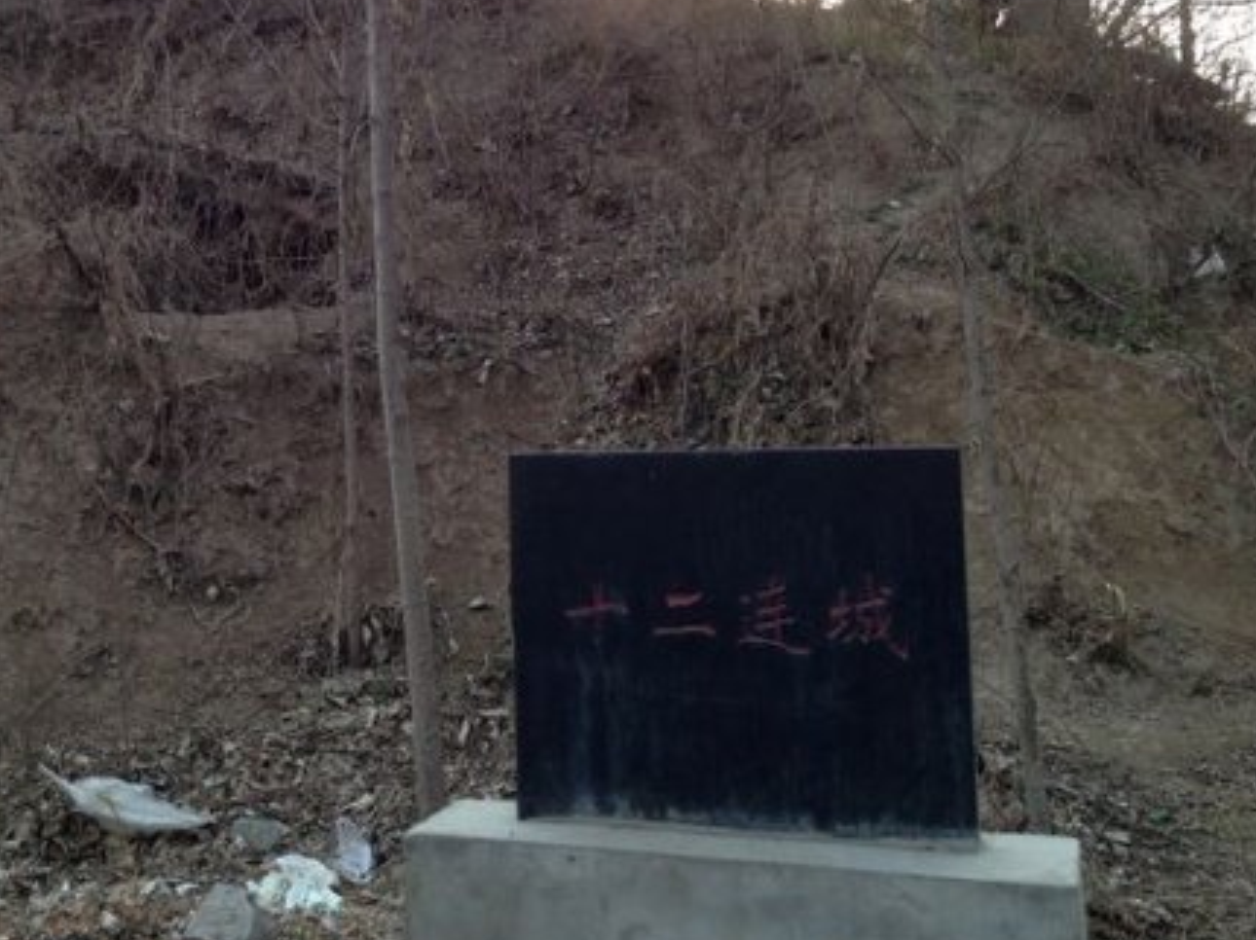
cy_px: 288
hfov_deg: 35.4
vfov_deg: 27.3
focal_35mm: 53
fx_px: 1922
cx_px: 321
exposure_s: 1/142
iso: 50
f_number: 2.4
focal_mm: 4.13
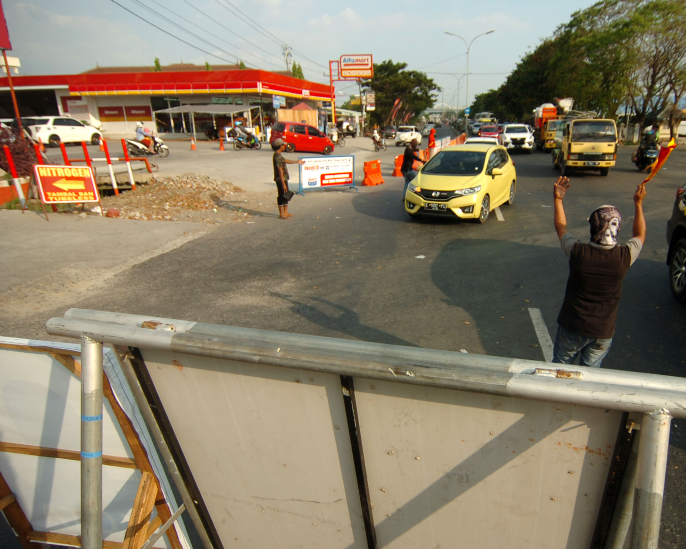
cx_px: 419
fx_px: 426
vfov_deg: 65.5
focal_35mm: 21
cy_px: 283
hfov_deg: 76.6
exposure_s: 1/1250
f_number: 4
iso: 200
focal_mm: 12
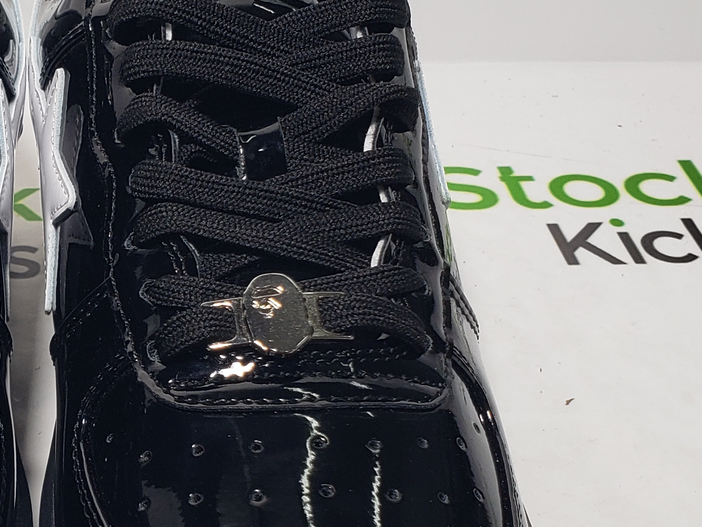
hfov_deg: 24.3
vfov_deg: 19.1
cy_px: 338
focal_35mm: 77
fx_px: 1562
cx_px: 14
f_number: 2.4
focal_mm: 4.3
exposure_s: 1/183
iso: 50
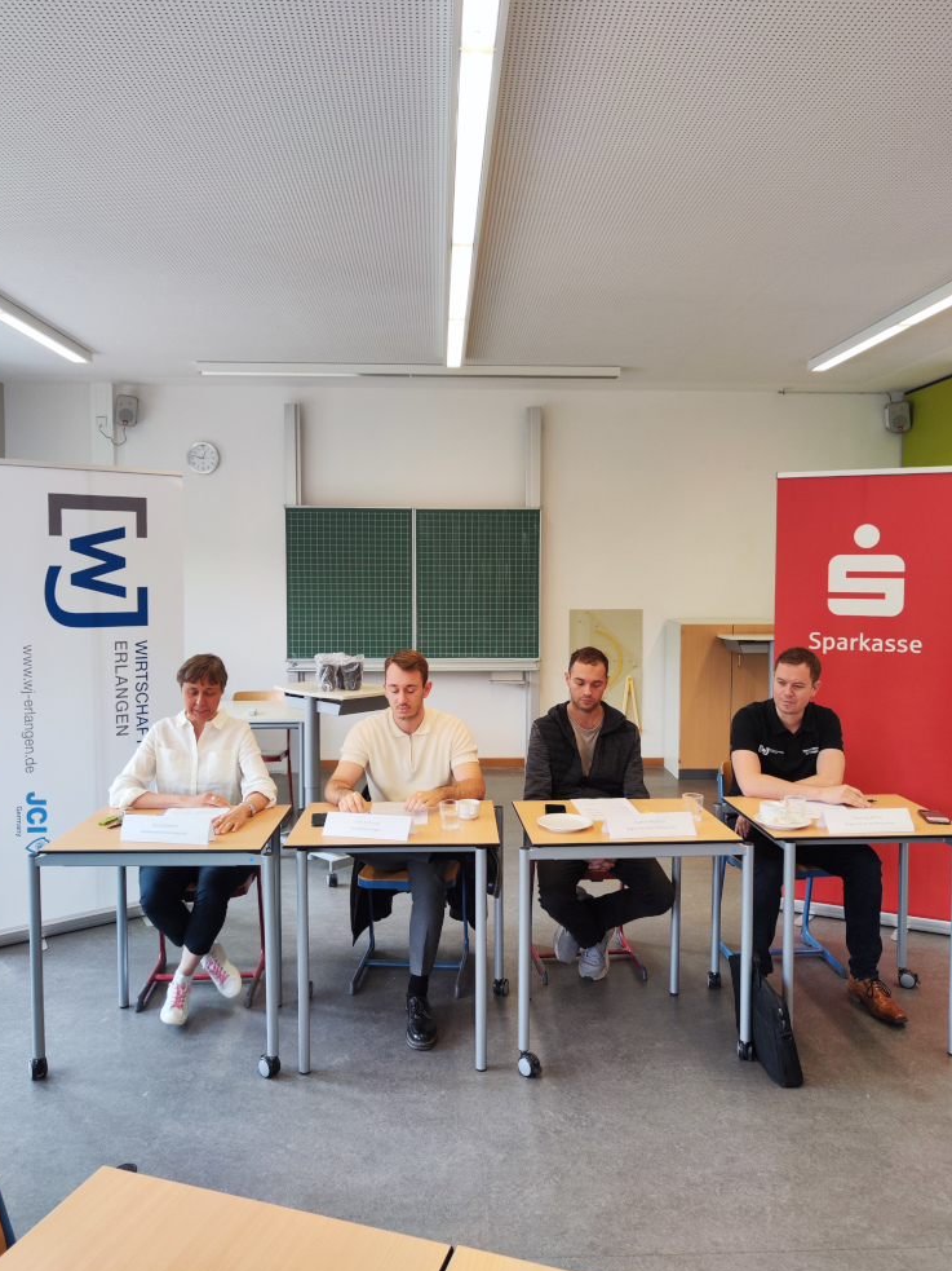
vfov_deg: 69.4
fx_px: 917
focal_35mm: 25
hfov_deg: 54.9
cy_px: 615
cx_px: 478
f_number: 1.88
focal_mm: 5.59
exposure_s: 1/100
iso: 66
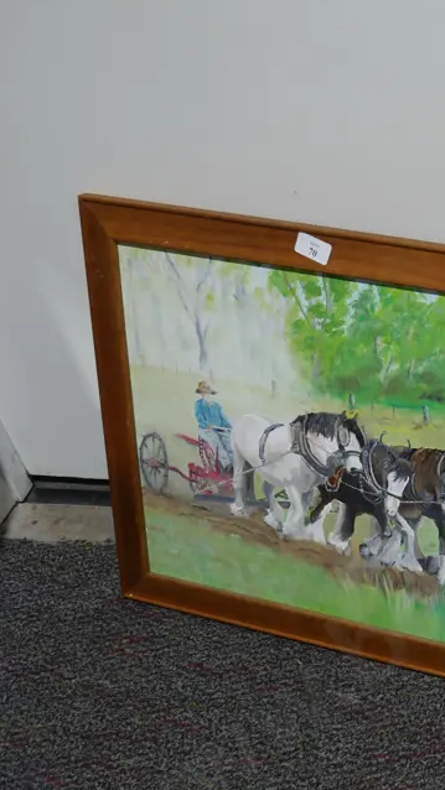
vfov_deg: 33.2
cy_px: 462
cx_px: 625
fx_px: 1321
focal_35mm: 63
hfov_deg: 17.6
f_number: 4
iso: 200
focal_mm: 18
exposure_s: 1/60
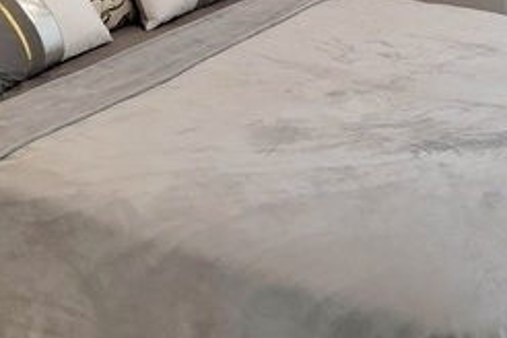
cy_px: -185
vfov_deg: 16.8
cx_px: 375
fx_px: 1028
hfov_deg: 27.4
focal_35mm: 73
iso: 50
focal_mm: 5.54
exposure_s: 1/143
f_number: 1.8
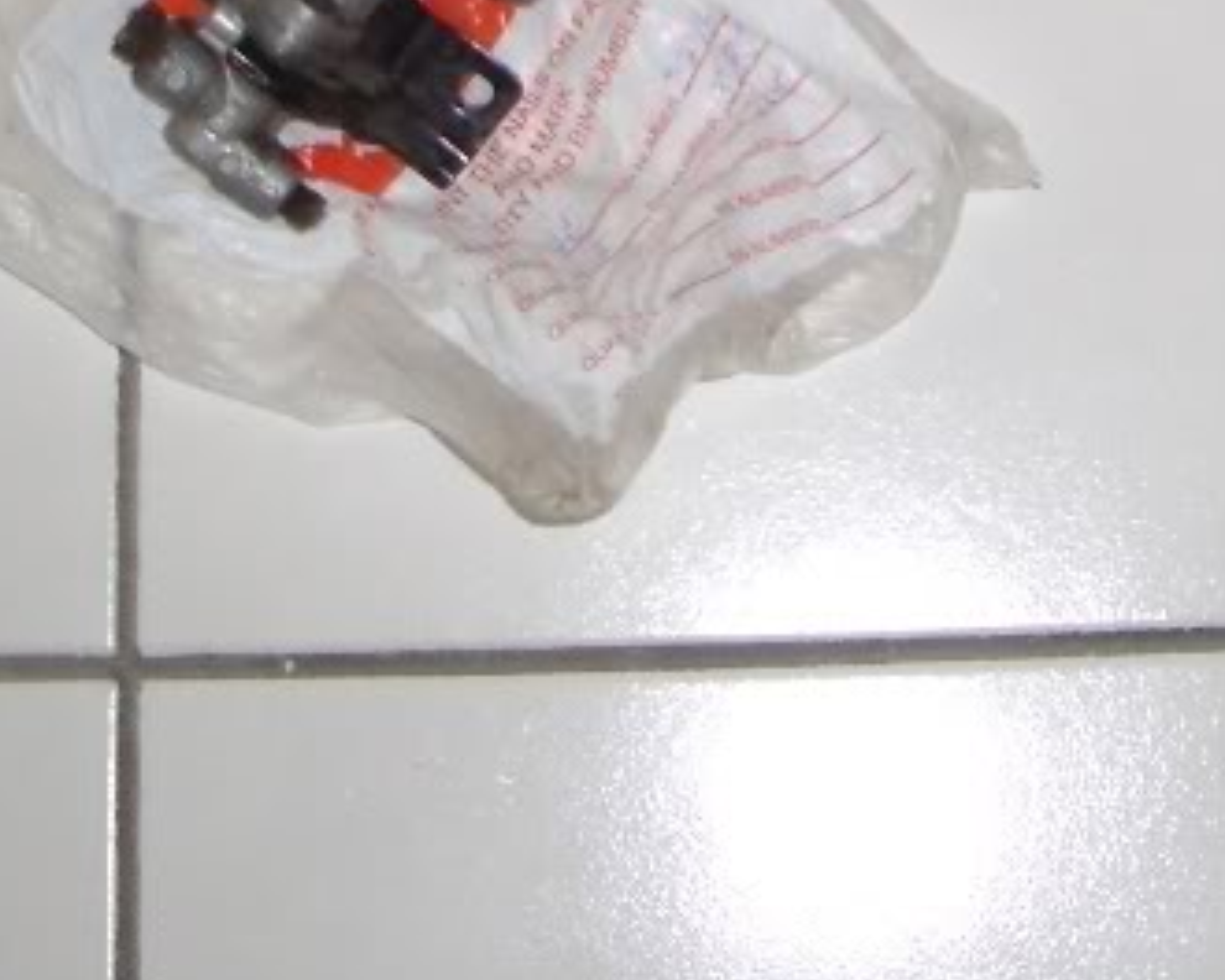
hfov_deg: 18.0
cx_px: 909
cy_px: -401
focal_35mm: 106
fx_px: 3843
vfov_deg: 13.8
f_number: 2.6
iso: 200
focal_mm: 5.8
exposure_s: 1/60
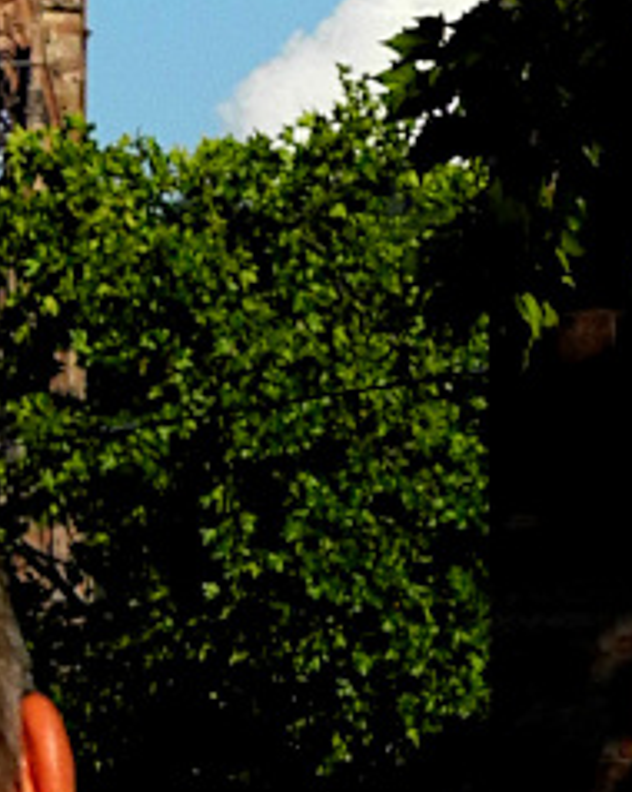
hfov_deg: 2.7
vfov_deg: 3.4
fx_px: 13461
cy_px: 770
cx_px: -828
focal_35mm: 575
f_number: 4.5
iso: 100
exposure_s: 1/980
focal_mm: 22.5
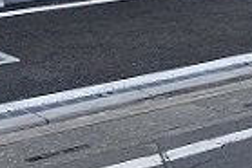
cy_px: -200
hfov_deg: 13.7
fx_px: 988
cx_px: 371
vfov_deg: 9.0
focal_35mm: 141
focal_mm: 4.25
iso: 32
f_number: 1.8
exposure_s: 1/189
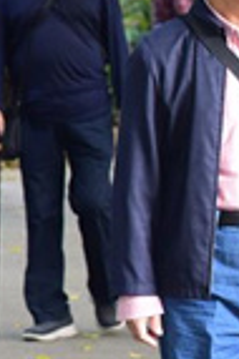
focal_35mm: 423
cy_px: 244
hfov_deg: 3.2
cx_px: 561
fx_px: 4222
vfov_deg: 4.9
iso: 1000
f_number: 5.6
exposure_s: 1/60
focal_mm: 110
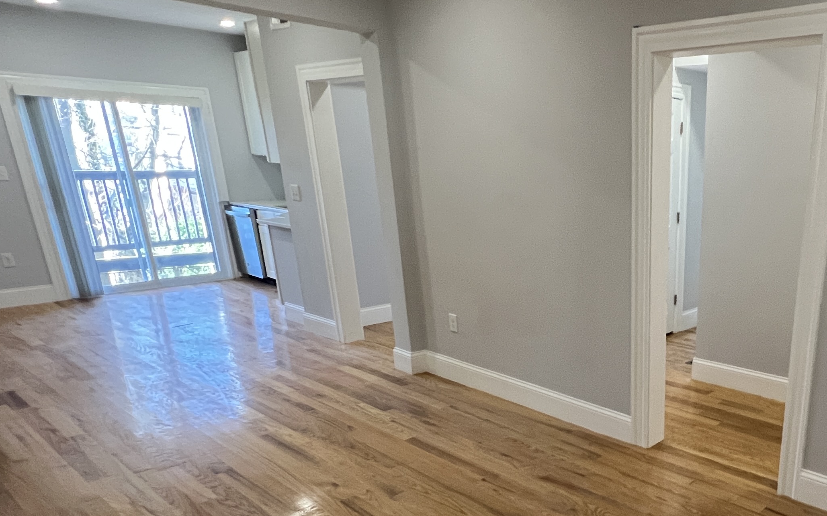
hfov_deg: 62.5
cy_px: 378
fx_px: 609
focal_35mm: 27
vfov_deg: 44.7
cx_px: 663
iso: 320
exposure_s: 1/60
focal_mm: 1.57
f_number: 1.8
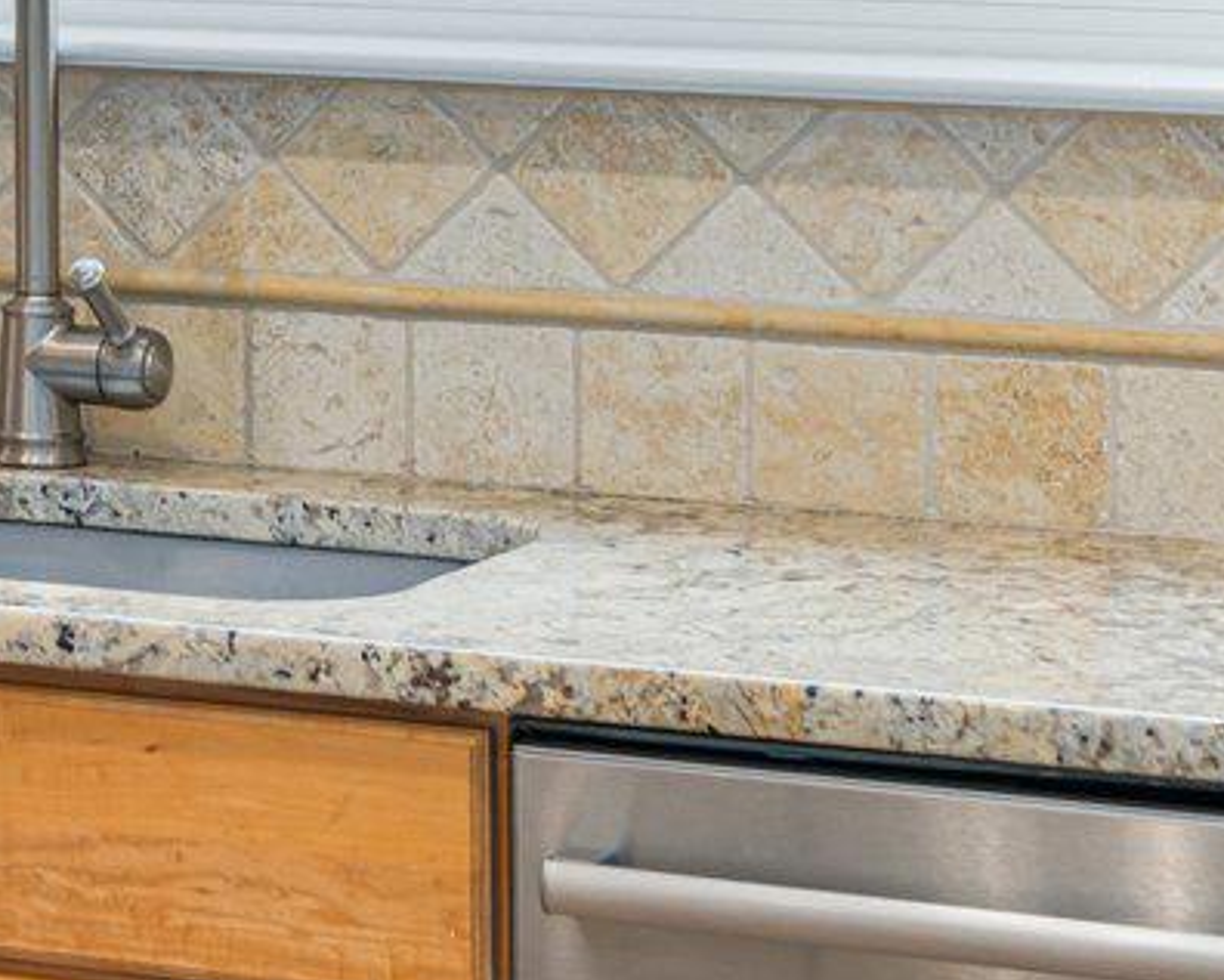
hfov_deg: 10.3
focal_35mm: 170
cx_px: -1413
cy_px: -94
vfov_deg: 9.0
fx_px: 6160
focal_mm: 35
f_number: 7.1
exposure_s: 1/20
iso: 320
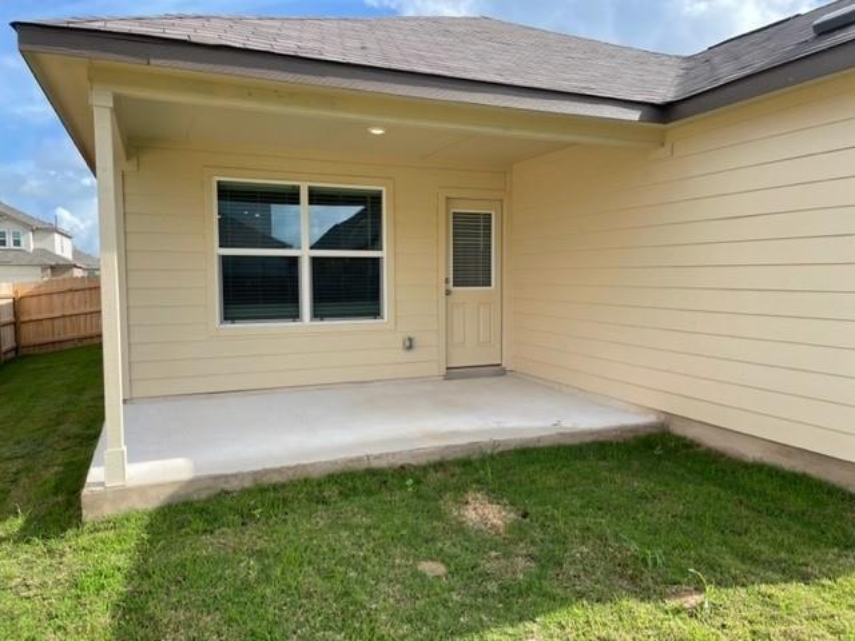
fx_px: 642
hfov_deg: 67.3
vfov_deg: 53.1
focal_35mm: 26
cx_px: 428
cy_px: 320
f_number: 1.6
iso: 32
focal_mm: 4.2
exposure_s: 1/1416
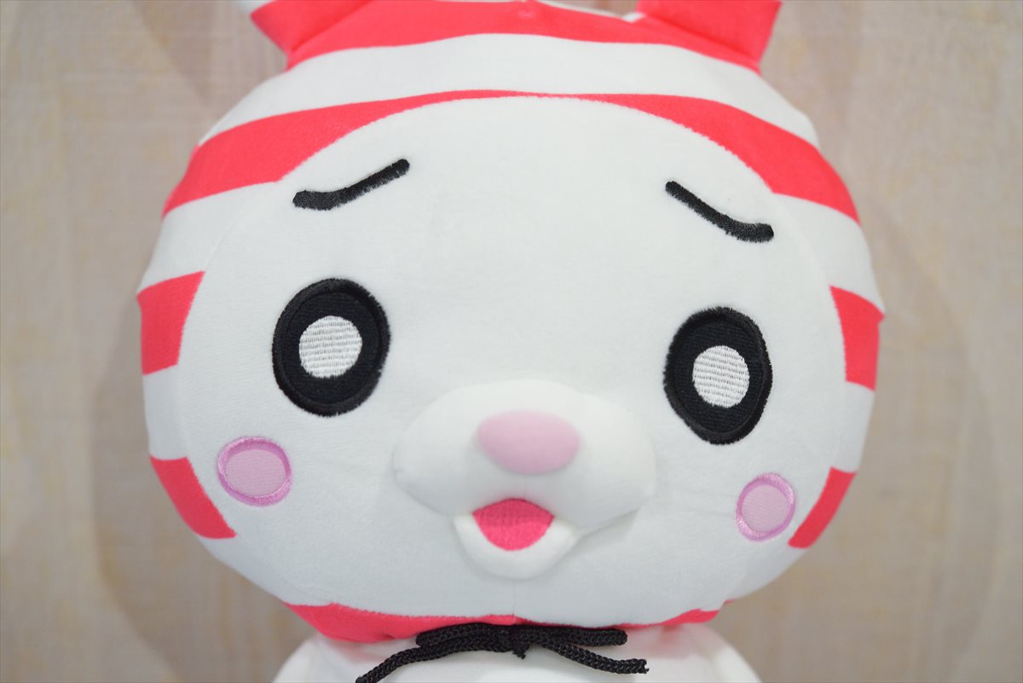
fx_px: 1706
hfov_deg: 33.4
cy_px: 342
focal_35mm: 60
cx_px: 512
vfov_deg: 22.6
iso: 720
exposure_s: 1/60
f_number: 4
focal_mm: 60
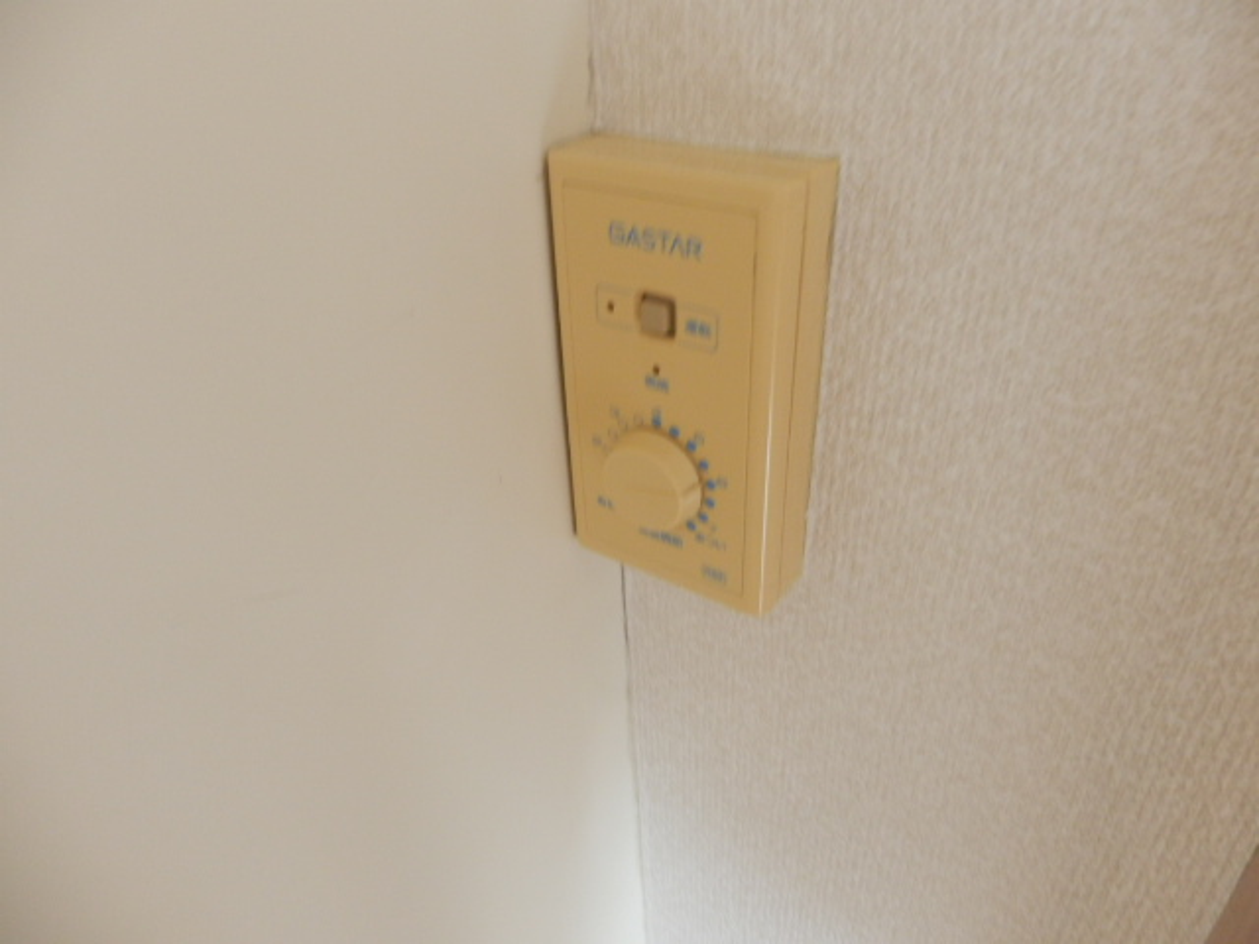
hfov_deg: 71.6
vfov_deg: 56.8
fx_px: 873
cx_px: 630
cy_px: 472
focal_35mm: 24
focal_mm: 4.2
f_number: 3
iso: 320
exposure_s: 1/30
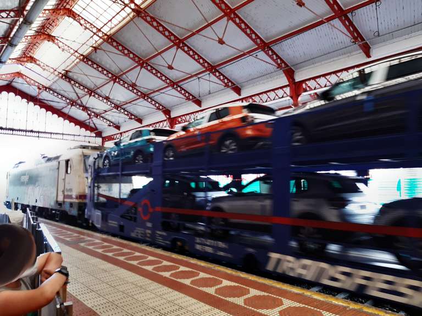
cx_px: 211
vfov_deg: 53.1
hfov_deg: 67.3
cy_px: 158
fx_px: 317
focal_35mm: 26
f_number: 1.7
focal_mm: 3.92
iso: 50
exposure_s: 1/50
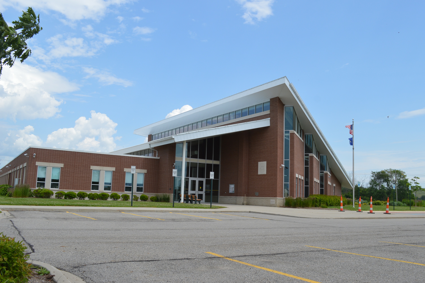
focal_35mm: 33
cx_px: 212
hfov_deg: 57.3
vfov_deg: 39.9
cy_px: 142
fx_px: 389
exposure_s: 1/320
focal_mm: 22
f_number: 9
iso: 100
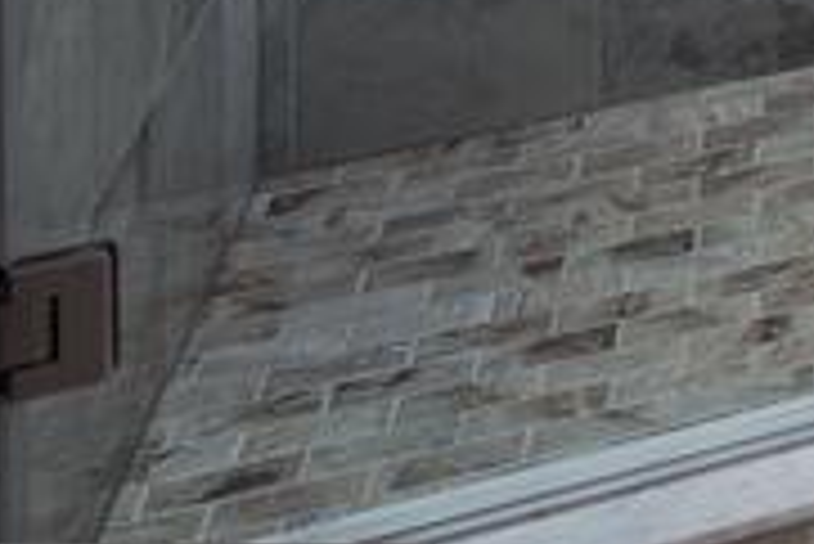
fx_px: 2376
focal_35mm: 105
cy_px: -798
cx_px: 2199
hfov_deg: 12.5
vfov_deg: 10.9
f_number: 9
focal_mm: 19
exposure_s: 1/250
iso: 320
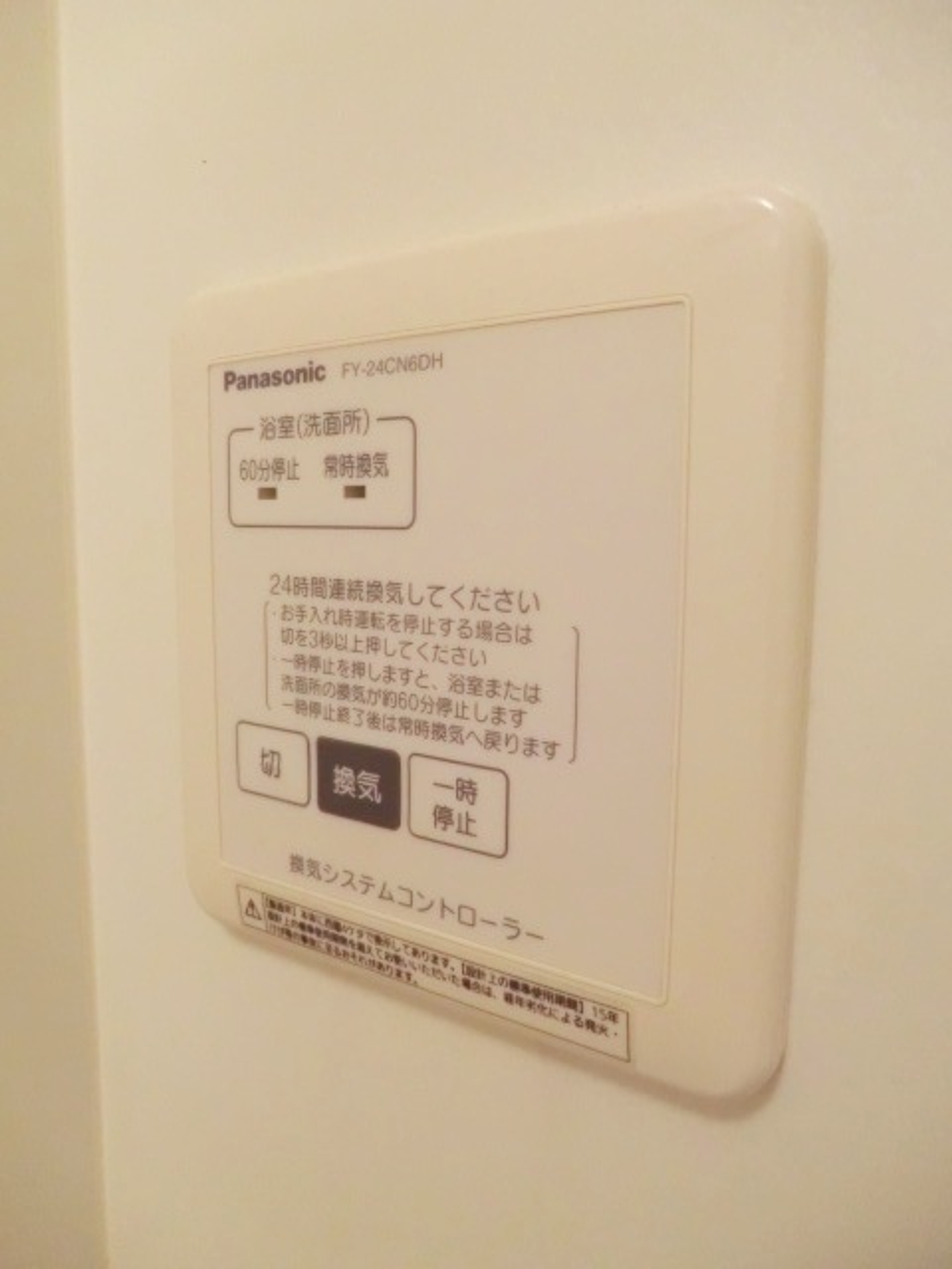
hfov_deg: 56.8
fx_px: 880
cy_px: 634
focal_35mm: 24
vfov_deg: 71.6
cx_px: 476
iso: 800
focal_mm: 4.3
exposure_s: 1/60
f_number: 3.2
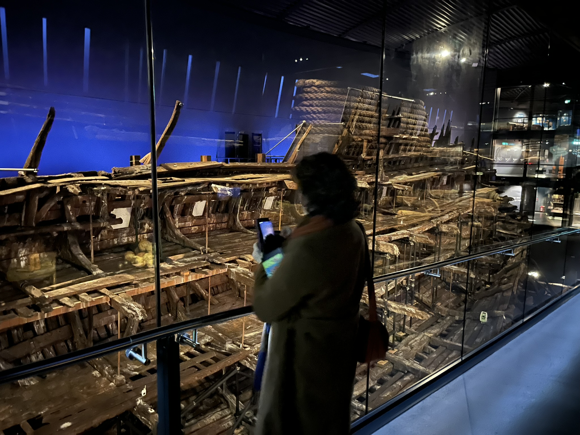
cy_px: 218
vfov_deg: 53.1
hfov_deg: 67.3
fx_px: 436
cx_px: 290
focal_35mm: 26
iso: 2000
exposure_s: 1/5
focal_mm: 5.1
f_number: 1.6
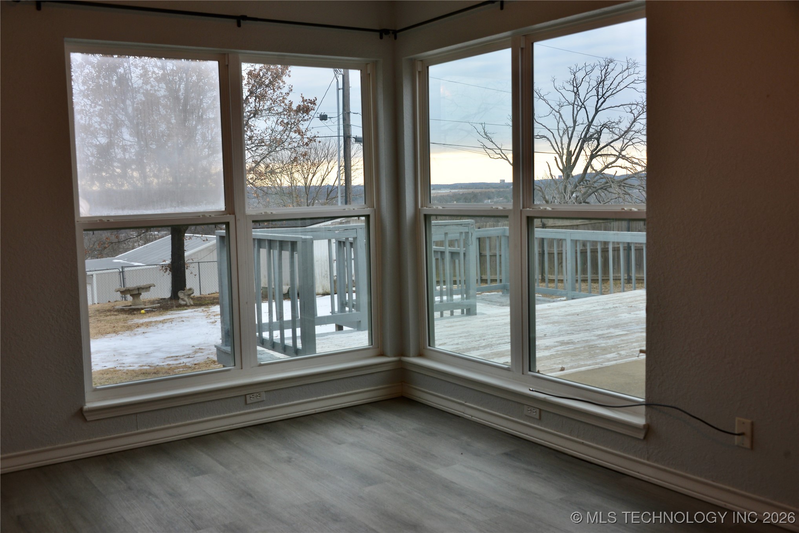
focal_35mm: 36
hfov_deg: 53.1
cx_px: 400
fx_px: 799
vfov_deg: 36.9
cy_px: 266
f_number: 7.1
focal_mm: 36
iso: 320
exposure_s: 1/200
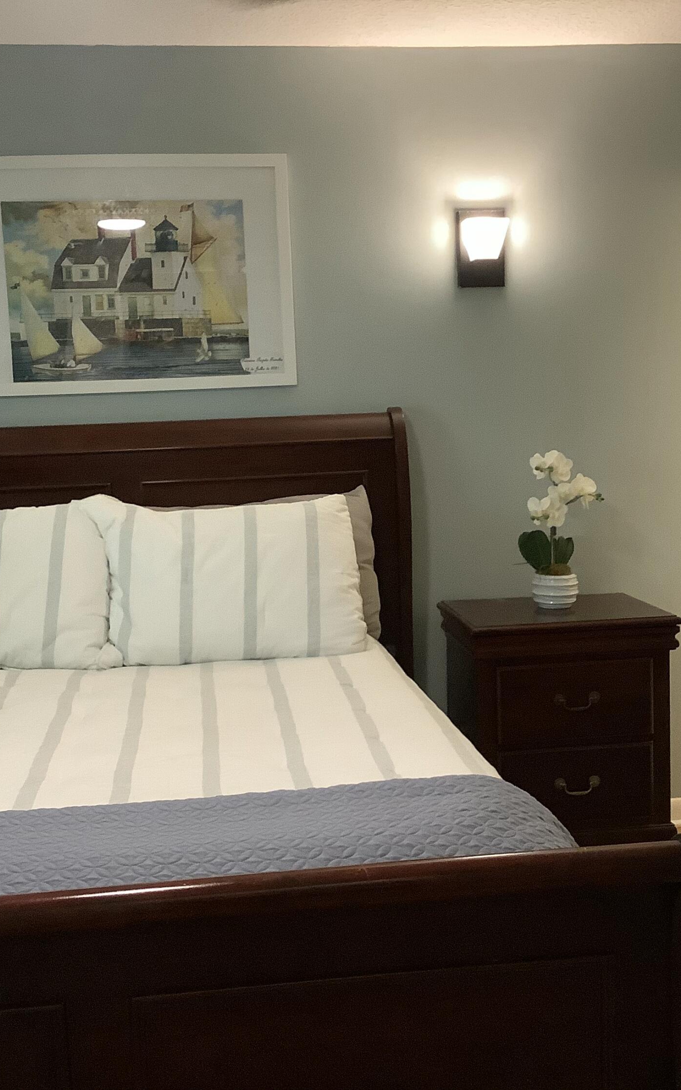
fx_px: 1307
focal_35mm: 44
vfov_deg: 45.3
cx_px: 349
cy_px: 545
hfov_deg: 29.2
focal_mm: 3.3
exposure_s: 1/40
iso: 250
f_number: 2.4
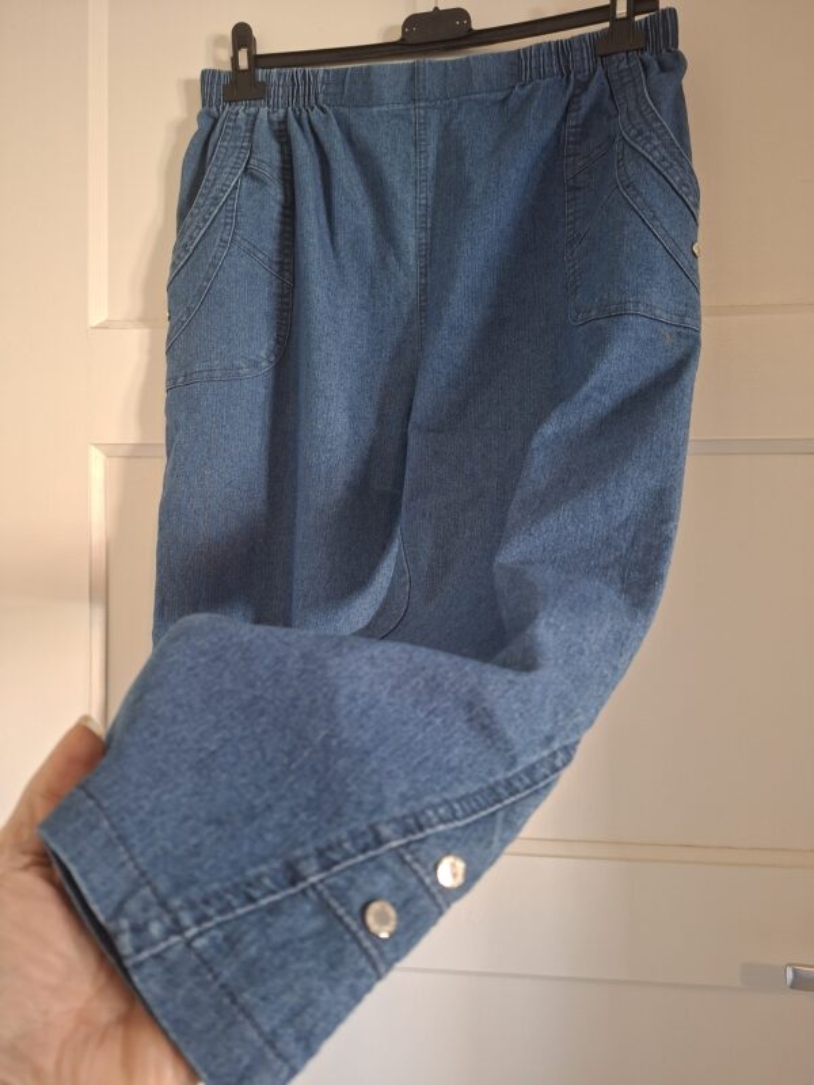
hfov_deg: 58.9
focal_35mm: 23
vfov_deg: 73.9
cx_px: 407
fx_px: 721
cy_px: 542
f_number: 1.8
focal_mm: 5.54
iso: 320
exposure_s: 1/30
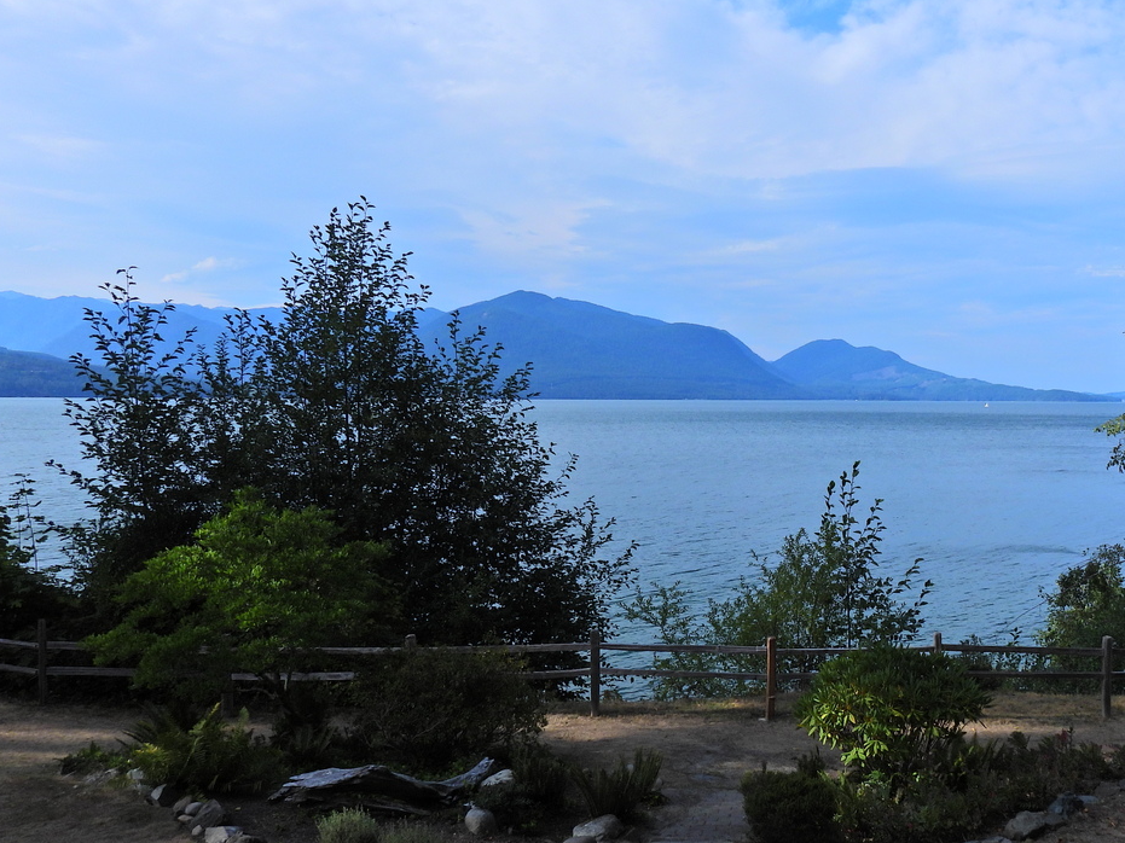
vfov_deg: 42.7
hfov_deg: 54.2
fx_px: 1072
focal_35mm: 33
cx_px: 758
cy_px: 516
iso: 100
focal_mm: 4.3
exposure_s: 1/2000
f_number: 3.2
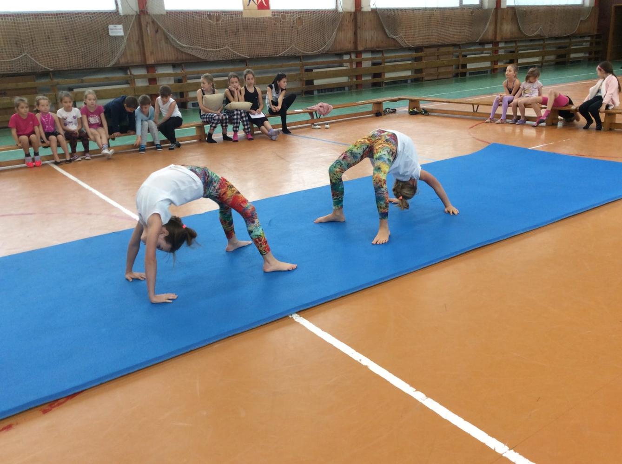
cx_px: 311
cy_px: 232
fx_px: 574
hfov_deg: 56.9
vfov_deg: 44.0
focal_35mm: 32
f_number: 2.4
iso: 40
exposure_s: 1/25
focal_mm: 3.3
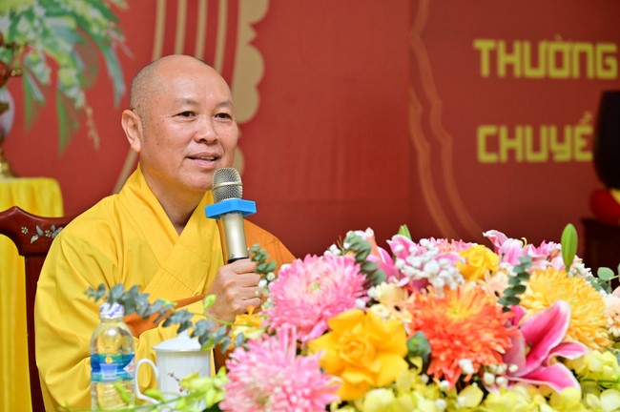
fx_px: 1686
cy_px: 206
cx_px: 310
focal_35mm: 98
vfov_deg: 13.9
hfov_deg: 20.8
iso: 1250
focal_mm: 98
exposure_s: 1/160
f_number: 5.6
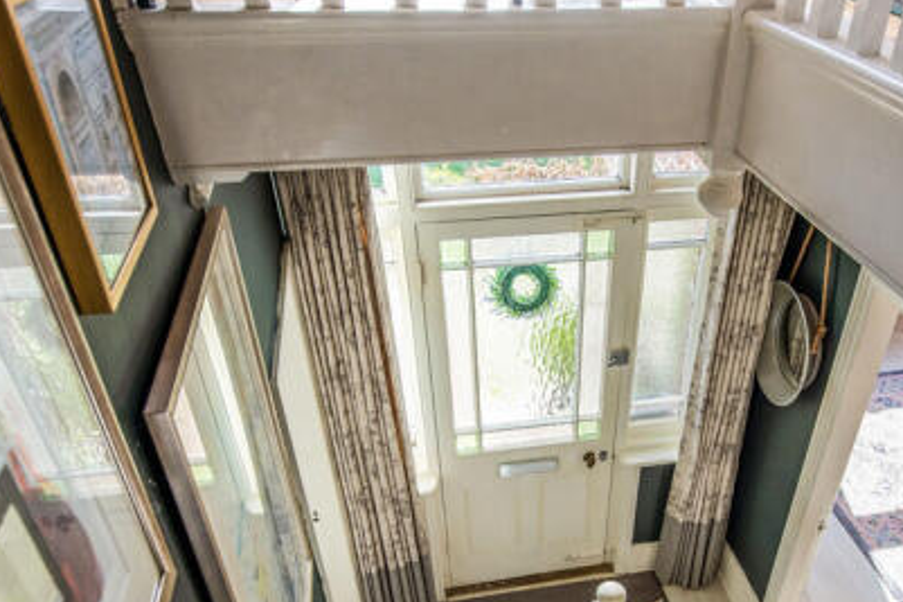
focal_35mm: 31
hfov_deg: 59.5
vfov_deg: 40.4
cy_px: 488
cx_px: 563
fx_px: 777
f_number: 7.1
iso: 400
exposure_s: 1/200
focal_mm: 19
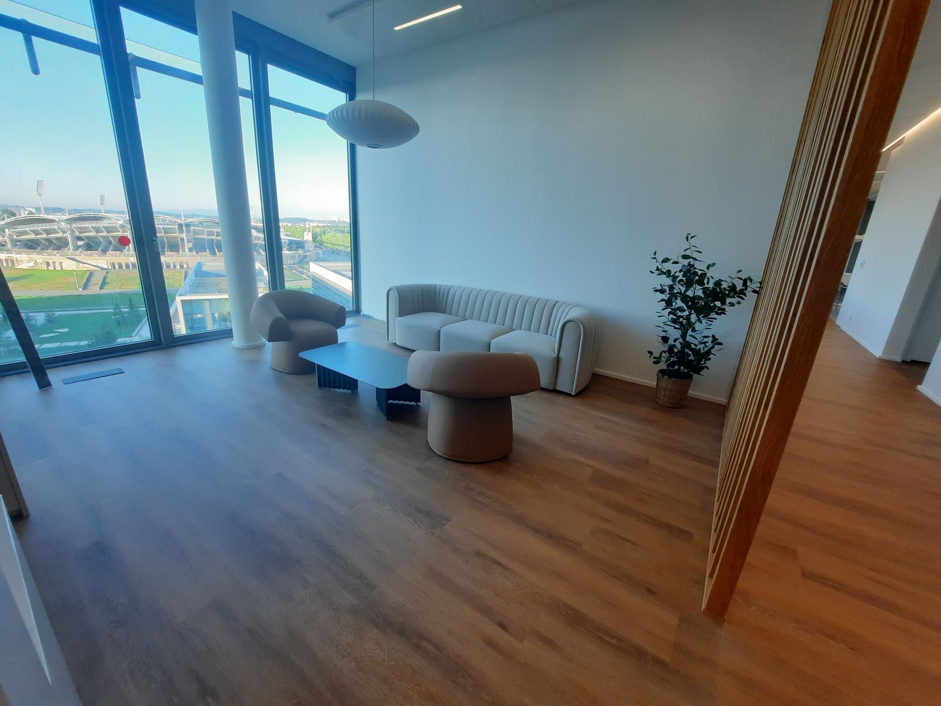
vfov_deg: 89.9
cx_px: 470
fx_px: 353
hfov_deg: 106.2
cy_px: 353
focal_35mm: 13
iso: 64
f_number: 2.2
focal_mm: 1.74
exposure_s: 1/50
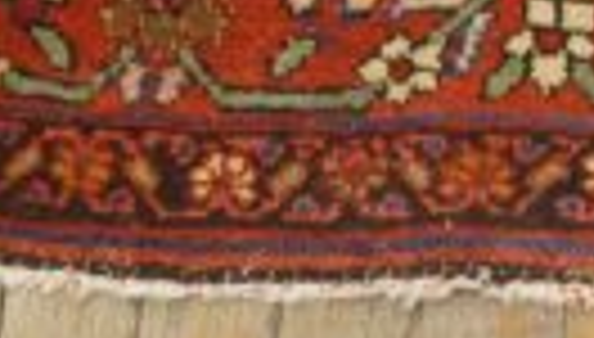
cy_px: -331
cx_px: 765
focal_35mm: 128
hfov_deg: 15.9
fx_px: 2021
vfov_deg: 9.0
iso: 1600
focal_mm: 18
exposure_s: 1/60
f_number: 4
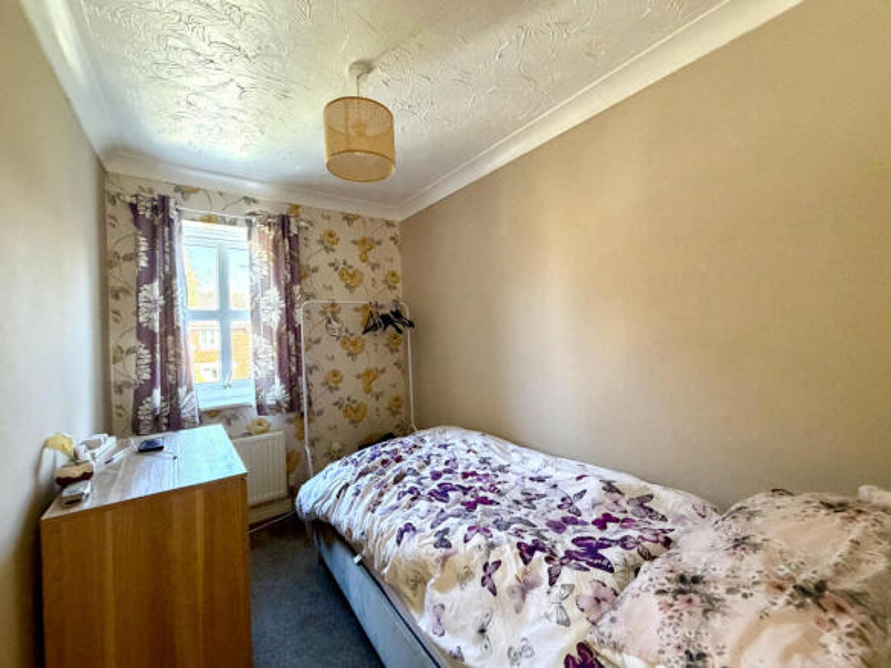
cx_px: 446
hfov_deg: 102.1
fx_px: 360
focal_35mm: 14
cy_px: 334
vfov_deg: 85.7
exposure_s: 1/60
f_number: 2.2
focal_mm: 2.22
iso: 500
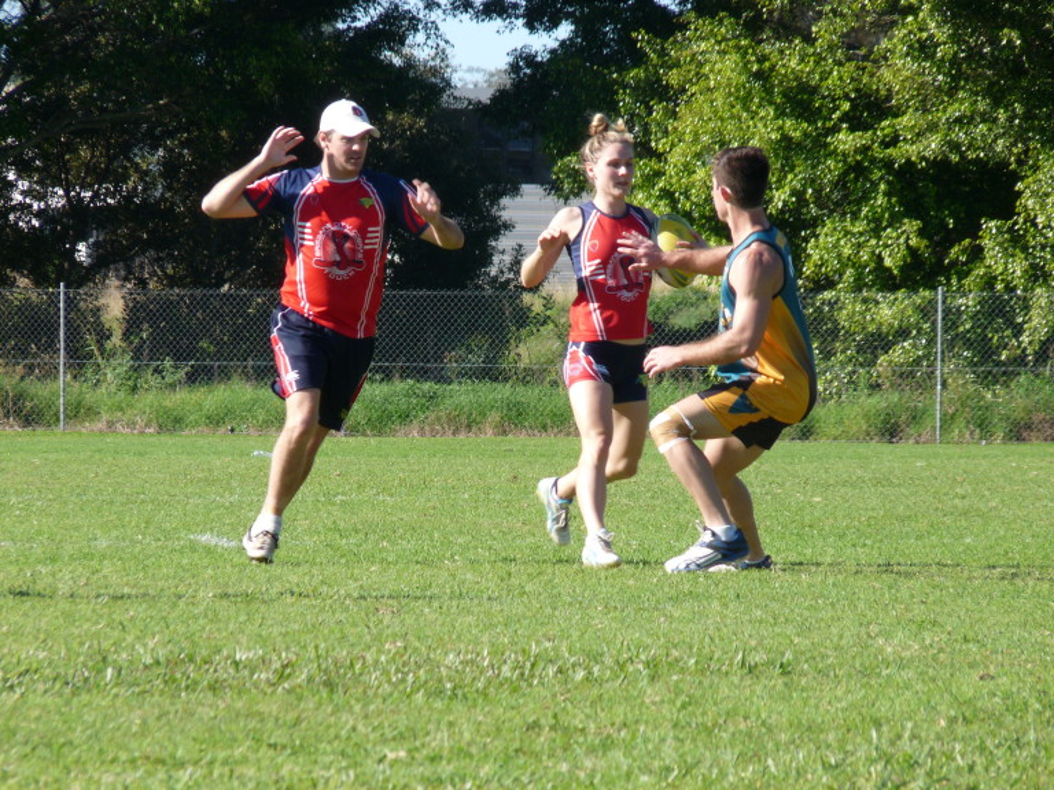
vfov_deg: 3.8
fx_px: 11784
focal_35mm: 387
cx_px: 527
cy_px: 395
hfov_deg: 5.1
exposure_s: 1/250
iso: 100
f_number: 5.6
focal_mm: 68.7
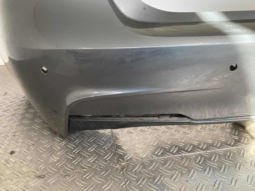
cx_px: 128
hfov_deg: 61.7
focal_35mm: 29
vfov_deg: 48.2
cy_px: 96
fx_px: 214
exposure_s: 1/120
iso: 50
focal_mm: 3
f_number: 1.8
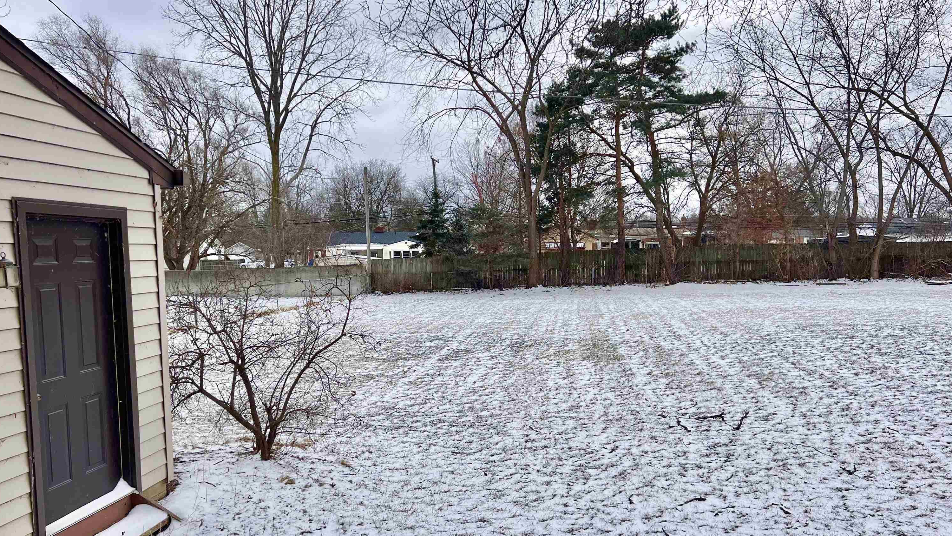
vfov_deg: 40.1
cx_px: 473
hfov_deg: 66.1
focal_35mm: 29
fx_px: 732
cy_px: 310
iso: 50
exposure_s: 1/5076
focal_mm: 5.7
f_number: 1.5
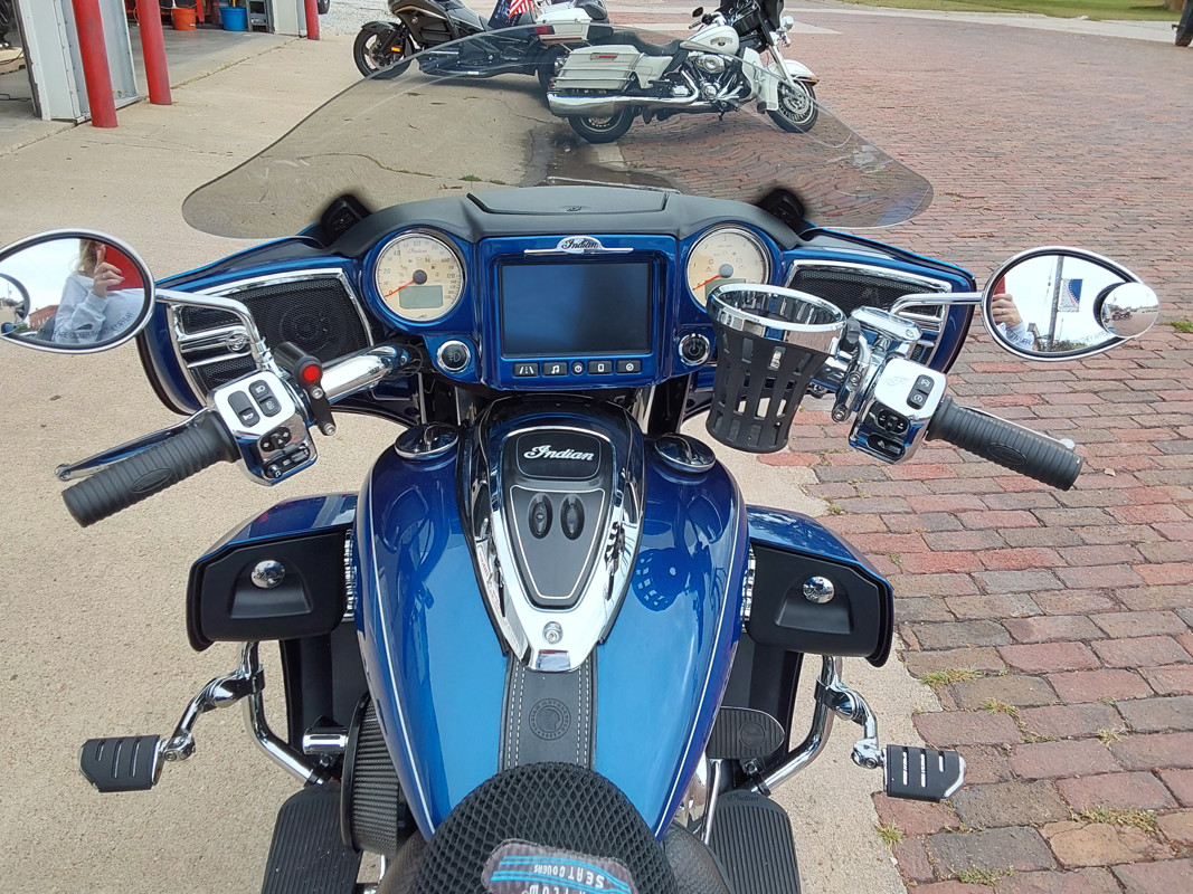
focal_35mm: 28
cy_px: 447
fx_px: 965
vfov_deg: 49.7
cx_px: 596
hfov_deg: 63.4
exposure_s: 1/573
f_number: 1.9
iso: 50
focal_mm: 2.91
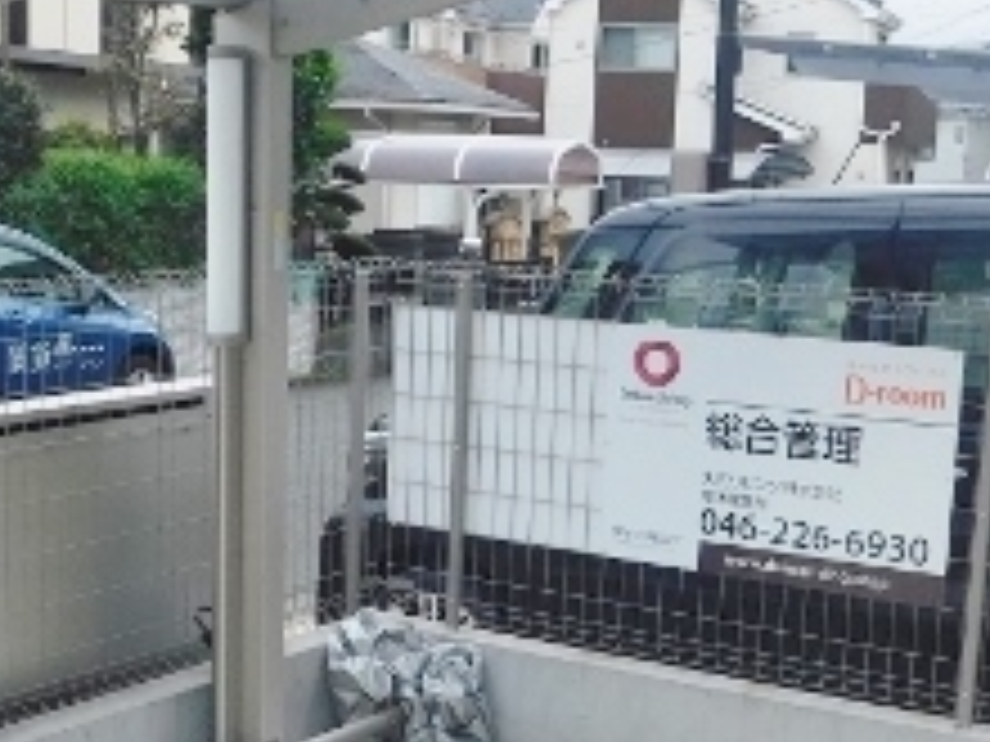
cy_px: 535
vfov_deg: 21.8
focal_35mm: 67
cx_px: 356
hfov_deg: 28.8
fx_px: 1916
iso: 125
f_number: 3
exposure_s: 1/640
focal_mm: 4
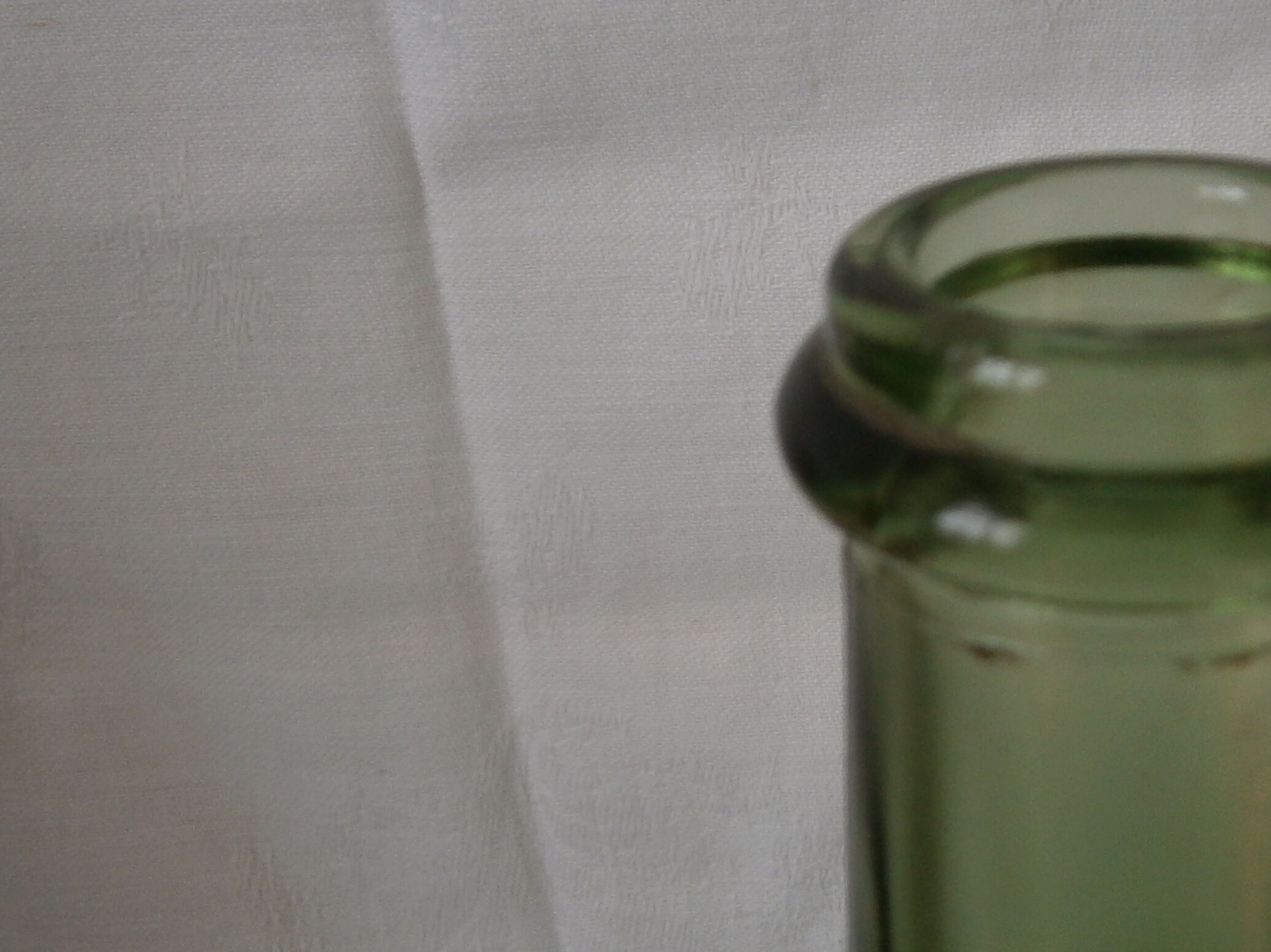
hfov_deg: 35.3
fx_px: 1982
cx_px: 827
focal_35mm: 54
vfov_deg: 27.0
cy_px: 580
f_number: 2.8
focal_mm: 4.7
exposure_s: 1/125
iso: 80
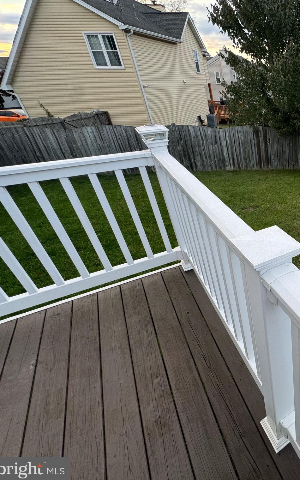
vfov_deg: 85.1
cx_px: 314
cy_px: 240
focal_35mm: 20
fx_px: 262
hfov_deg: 47.1
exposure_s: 1/99
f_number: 2.2
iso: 64
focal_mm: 2.22
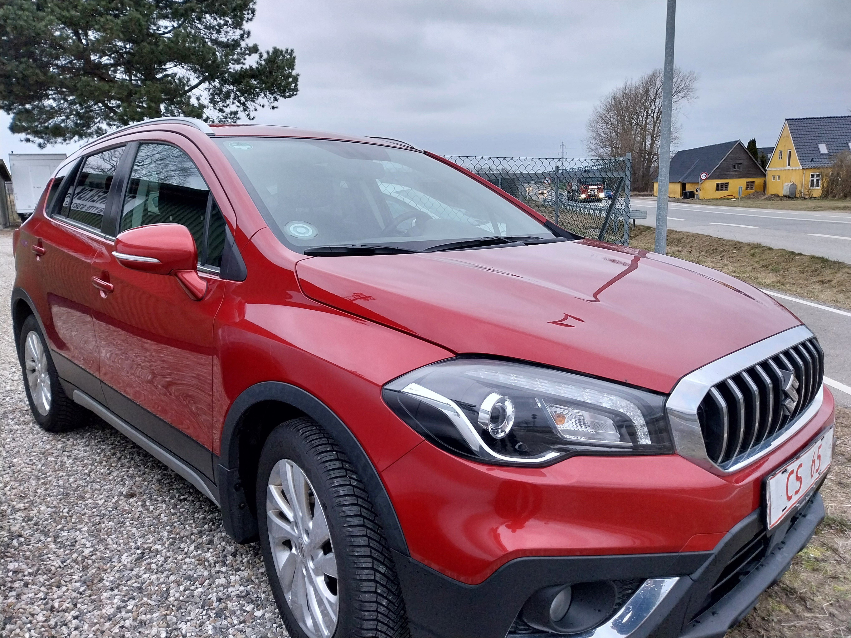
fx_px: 639
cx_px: 426
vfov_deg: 53.1
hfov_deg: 67.3
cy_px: 319
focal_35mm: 26
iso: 125
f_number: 1.8
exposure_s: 1/50
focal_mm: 4
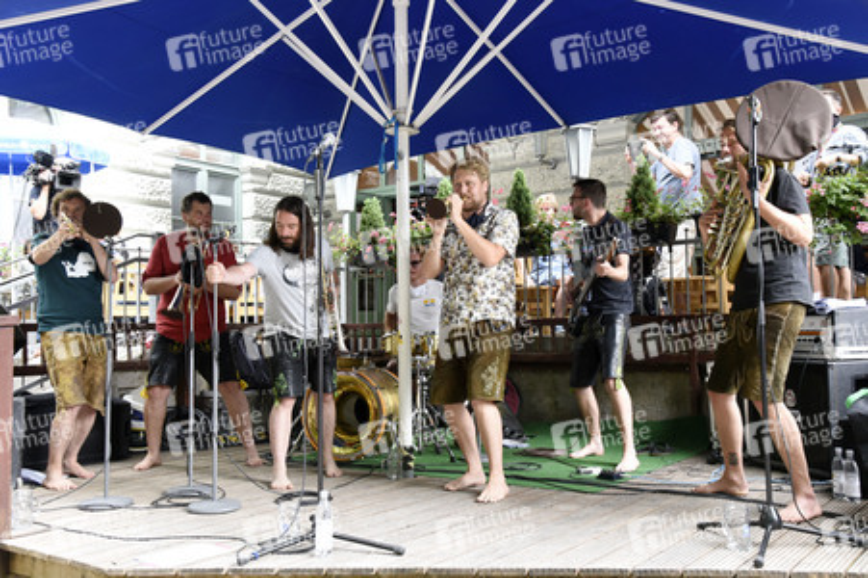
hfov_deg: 54.5
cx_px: 434
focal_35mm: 35
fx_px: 843
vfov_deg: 37.8
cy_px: 289
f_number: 6.3
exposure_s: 1/60
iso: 1250
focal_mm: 35
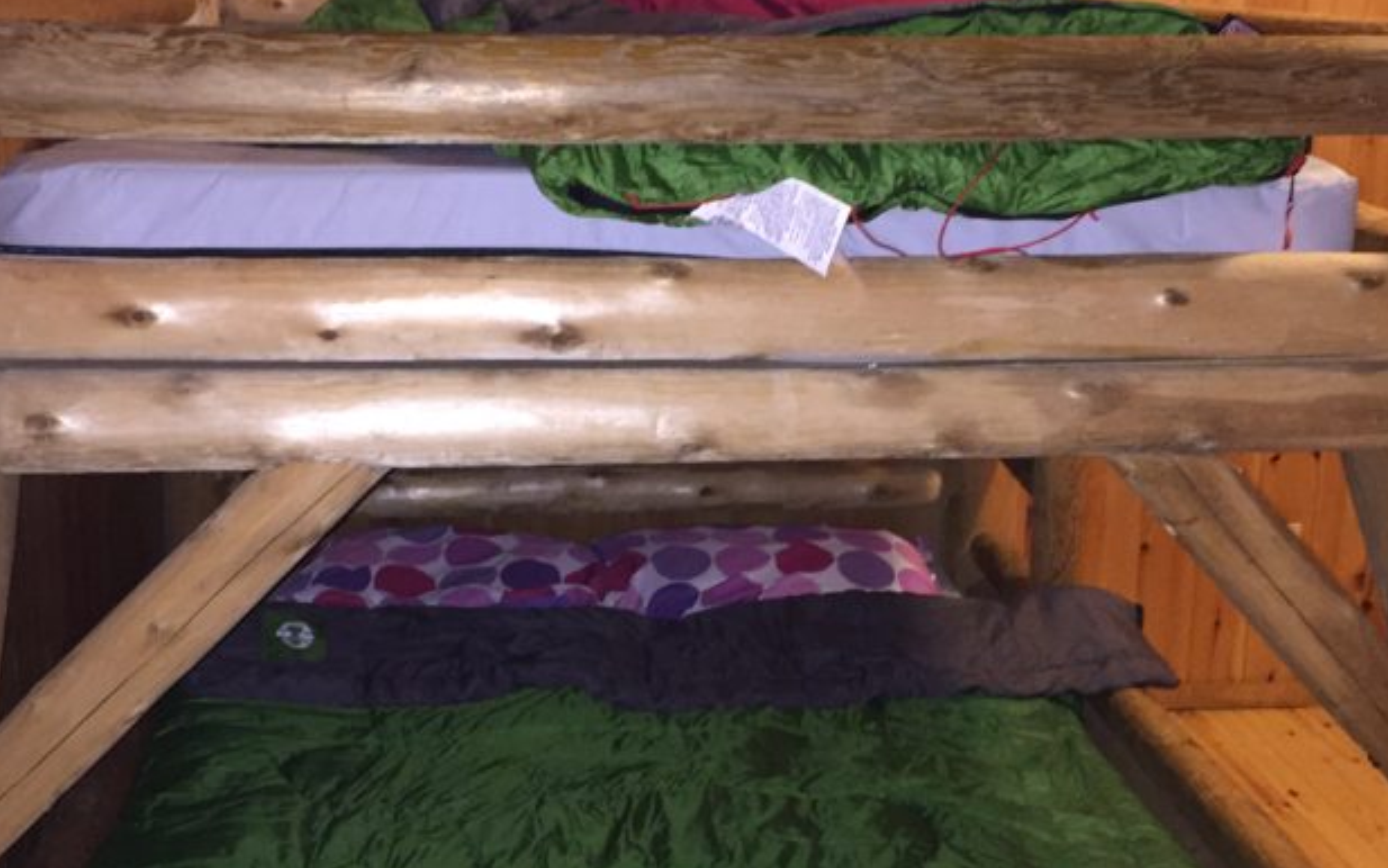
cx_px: 675
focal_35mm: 51
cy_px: 445
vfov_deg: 25.4
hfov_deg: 39.6
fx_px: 1930
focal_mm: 4.15
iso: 200
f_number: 2.2
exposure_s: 1/16
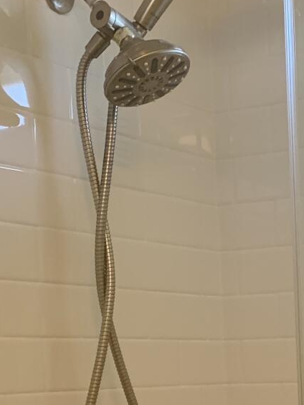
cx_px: 330
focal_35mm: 92
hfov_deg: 15.7
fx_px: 1077
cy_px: 478
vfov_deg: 20.1
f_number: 1.8
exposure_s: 1/60
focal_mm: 4.25
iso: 125
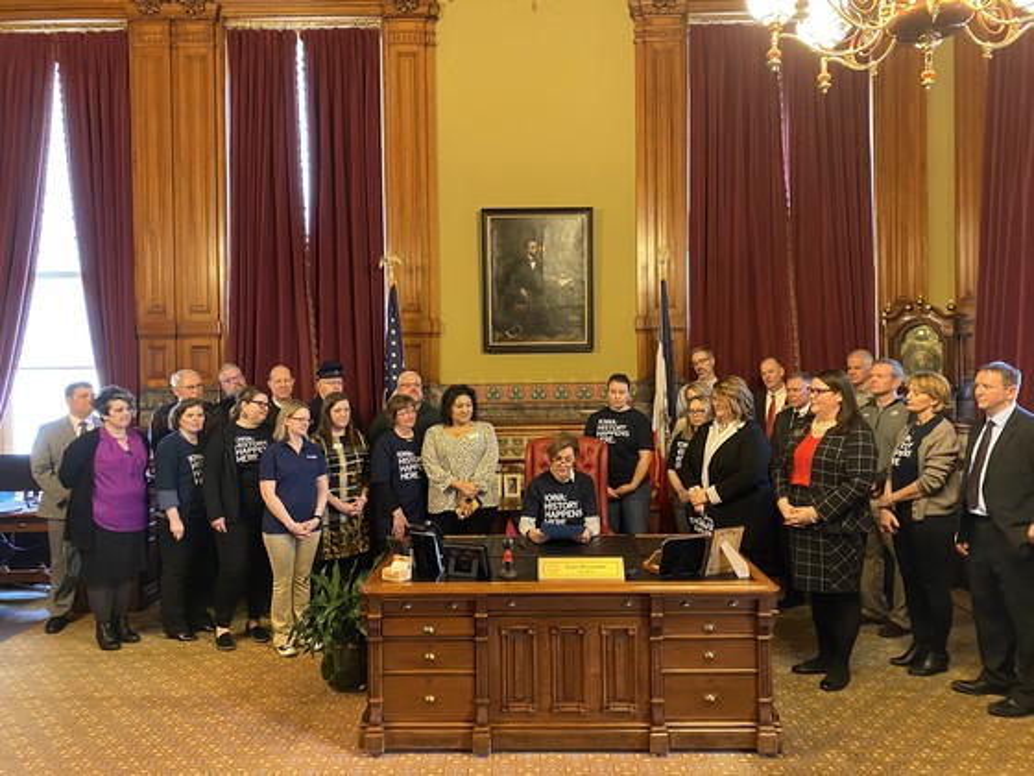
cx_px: 517
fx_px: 777
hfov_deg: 67.3
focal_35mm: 26
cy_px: 388
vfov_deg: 53.1
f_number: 1.8
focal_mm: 4.25
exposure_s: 1/40
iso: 500
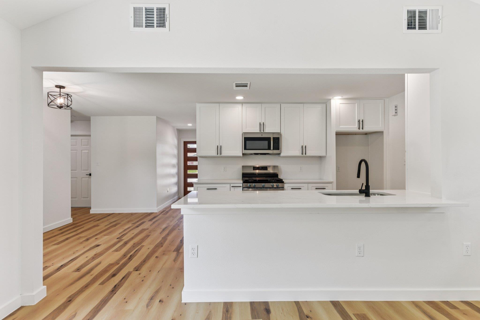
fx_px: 240
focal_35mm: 18
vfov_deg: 67.4
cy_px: 160
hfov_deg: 90.0
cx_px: 240
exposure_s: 1/13
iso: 100
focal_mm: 18
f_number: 8
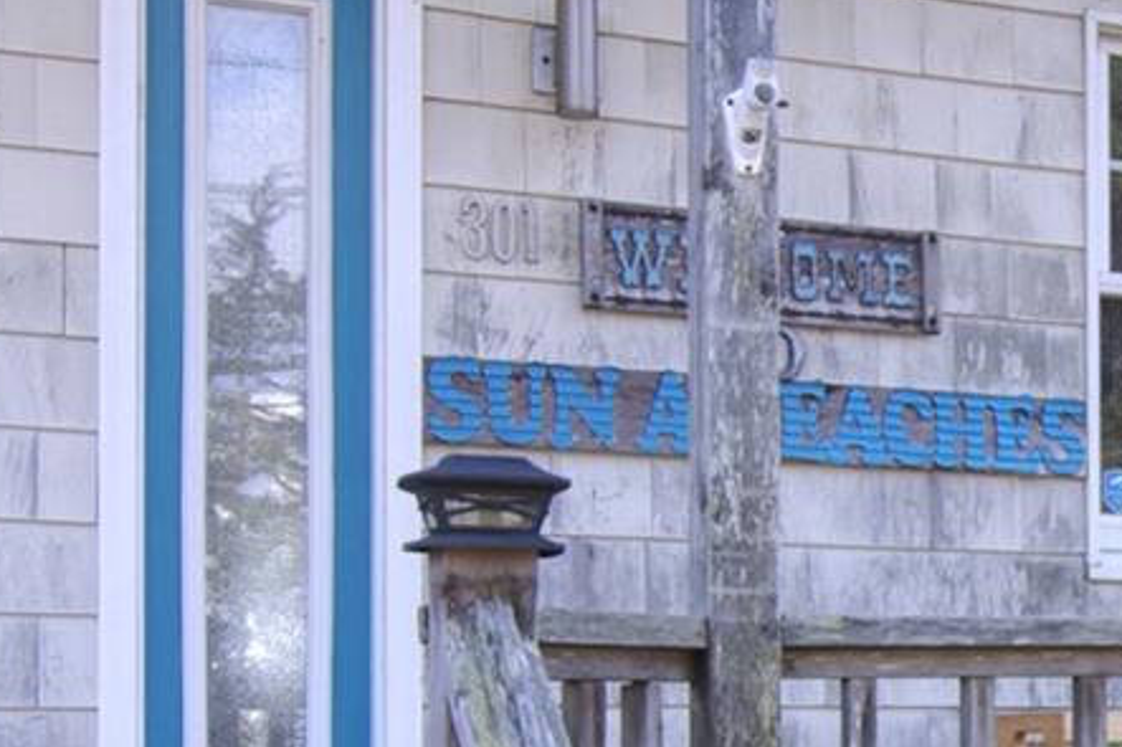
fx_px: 2377
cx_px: 1383
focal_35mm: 76
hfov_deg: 23.9
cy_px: 704
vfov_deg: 17.5
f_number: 8
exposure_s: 1/200
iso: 320
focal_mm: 11
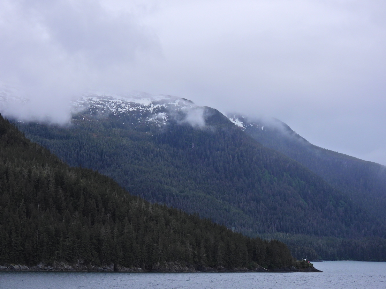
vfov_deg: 16.4
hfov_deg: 21.8
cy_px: 150
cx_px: 182
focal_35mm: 90
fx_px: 1004
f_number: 4
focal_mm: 15.2
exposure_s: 1/1250
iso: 100
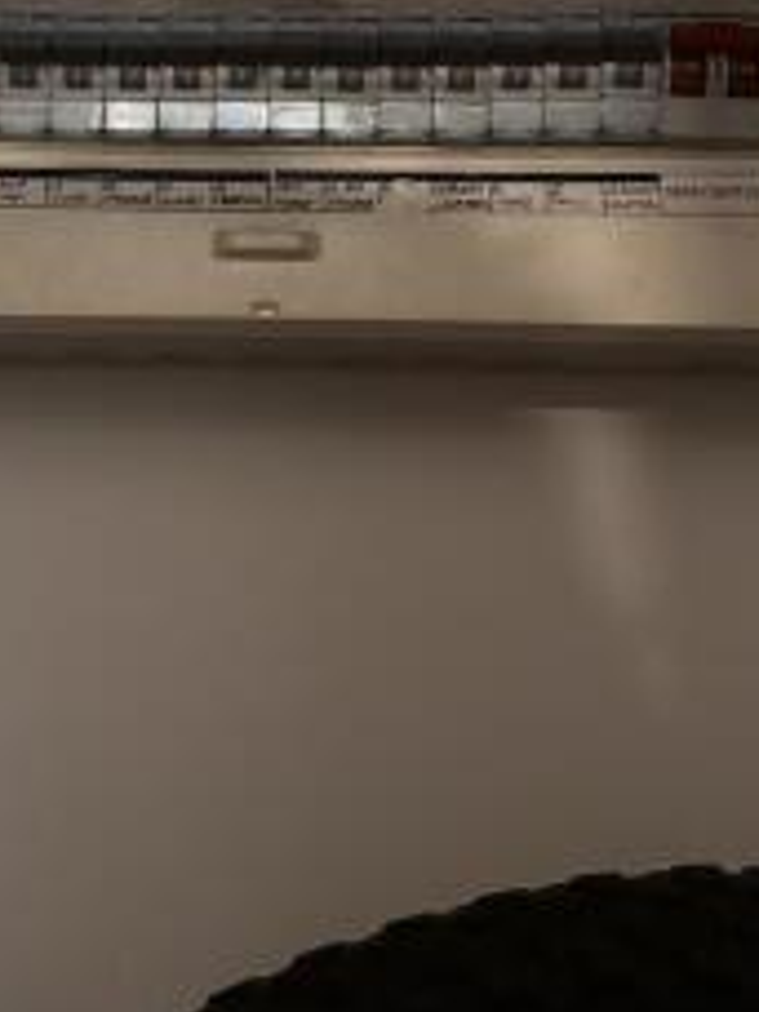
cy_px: 180
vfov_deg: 39.4
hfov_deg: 31.3
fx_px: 1345
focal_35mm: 46
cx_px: 262
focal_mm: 6.86
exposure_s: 1/25
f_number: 1.78
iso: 800
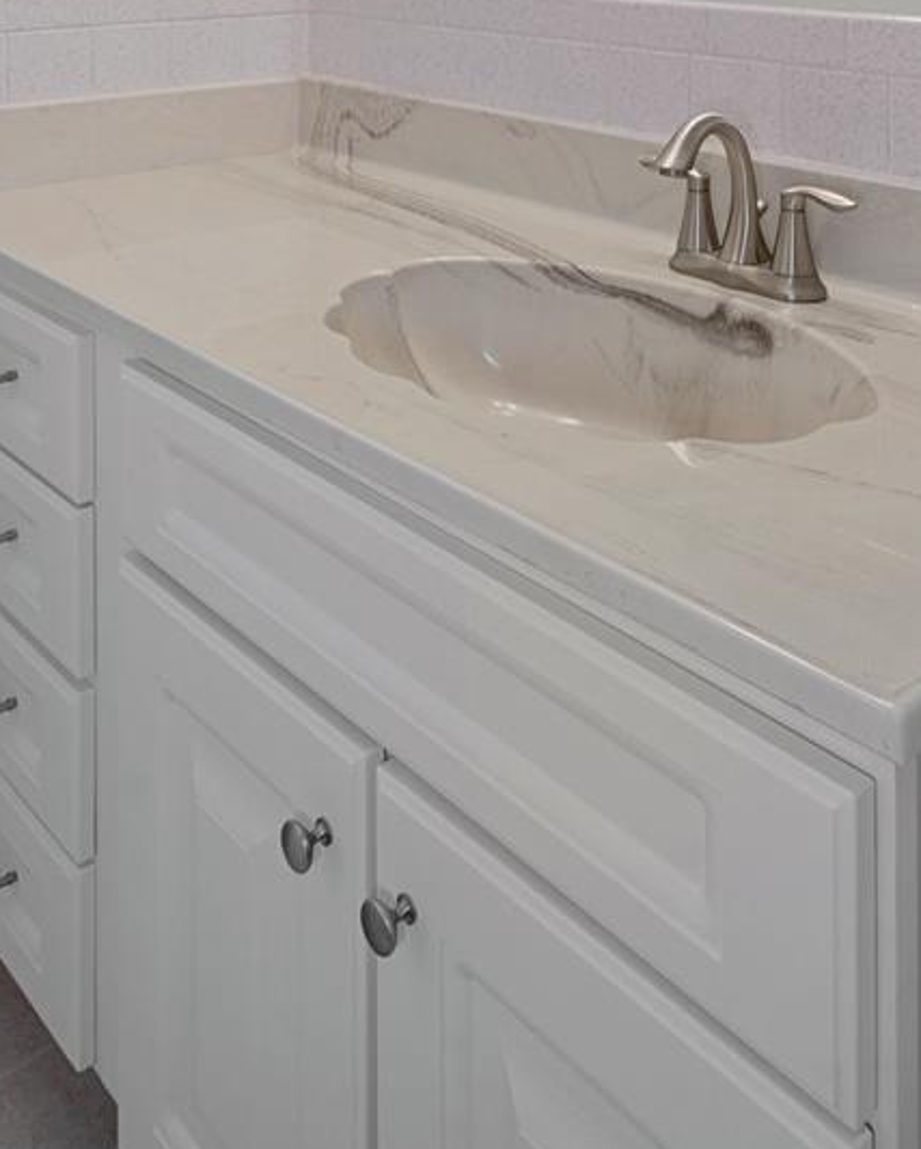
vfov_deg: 39.9
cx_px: 429
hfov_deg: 39.2
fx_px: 1294
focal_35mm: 38
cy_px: -84
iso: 320
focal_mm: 18
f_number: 8
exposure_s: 1/8
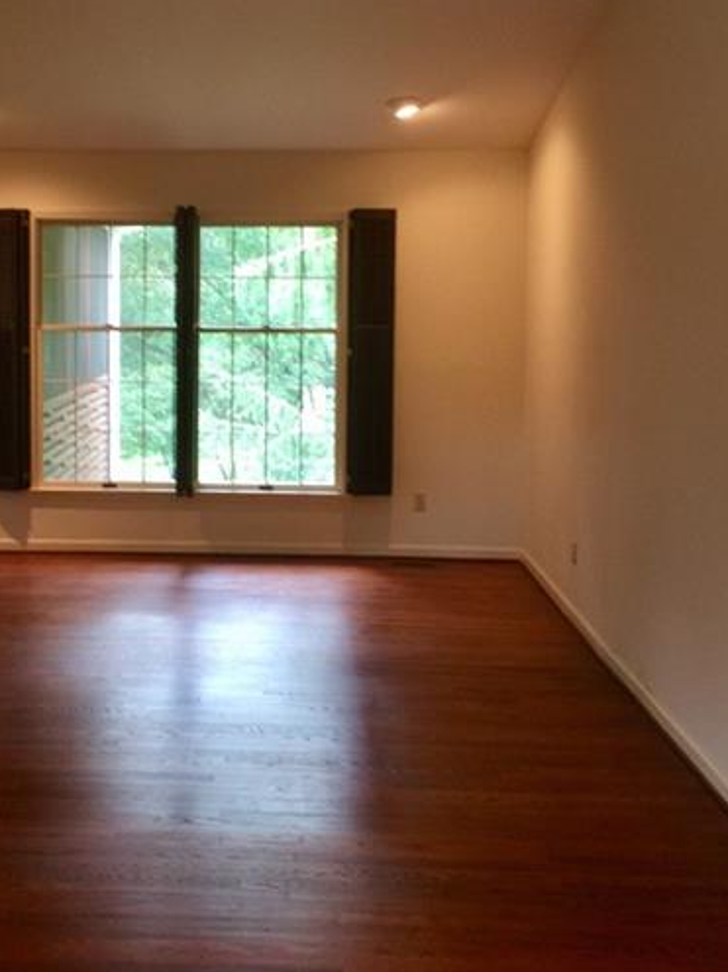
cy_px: 393
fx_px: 1262
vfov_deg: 41.9
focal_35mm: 45
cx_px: 216
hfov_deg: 31.8
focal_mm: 4.15
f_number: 2.2
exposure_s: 1/15
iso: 40
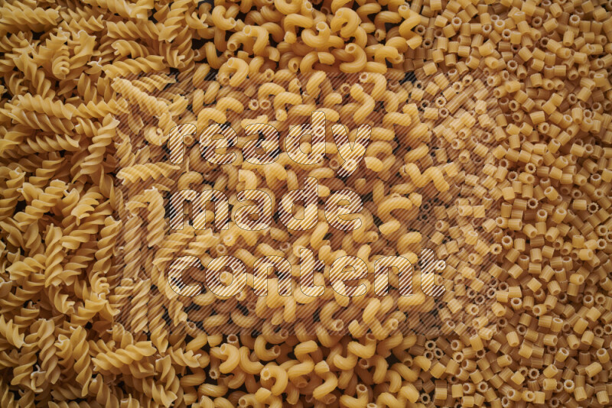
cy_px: 204
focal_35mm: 50
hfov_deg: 39.6
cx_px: 306
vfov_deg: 27.0
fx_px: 850
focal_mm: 50
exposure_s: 1/100
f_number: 8
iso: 160
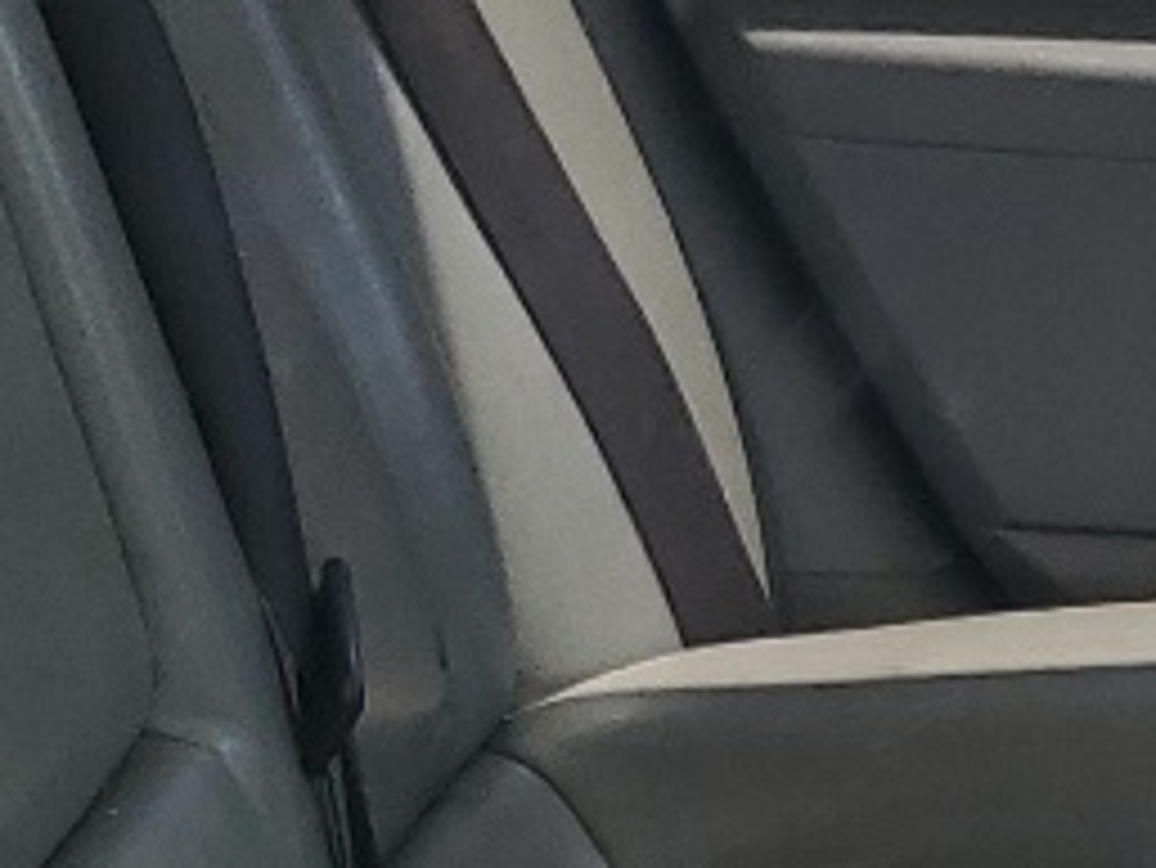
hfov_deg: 11.4
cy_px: 1286
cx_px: 2020
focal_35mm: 162
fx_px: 5413
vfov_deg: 9.0
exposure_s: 1/156
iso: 50
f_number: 1.5
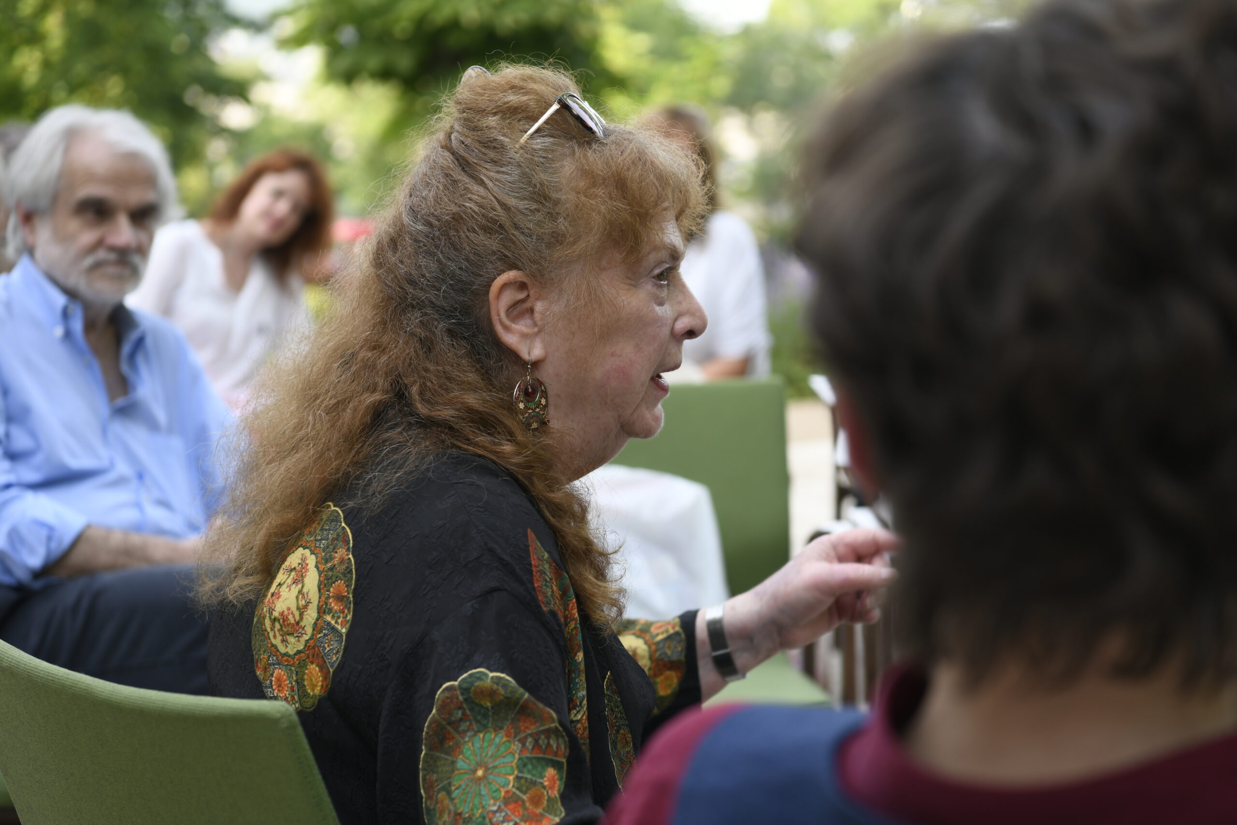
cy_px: 412
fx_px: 2405
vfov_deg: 19.5
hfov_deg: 28.8
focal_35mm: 70
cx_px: 618
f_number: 4
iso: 200
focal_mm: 70
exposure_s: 1/125
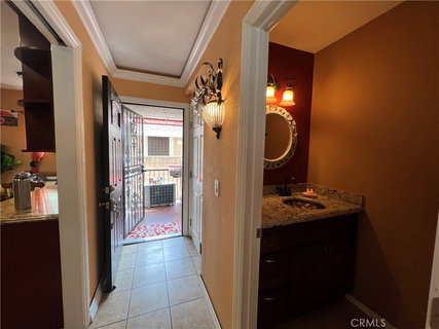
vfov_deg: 89.9
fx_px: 165
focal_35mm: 13
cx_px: 220
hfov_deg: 106.2
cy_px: 164
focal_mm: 1.57
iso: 125
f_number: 1.8
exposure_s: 1/120
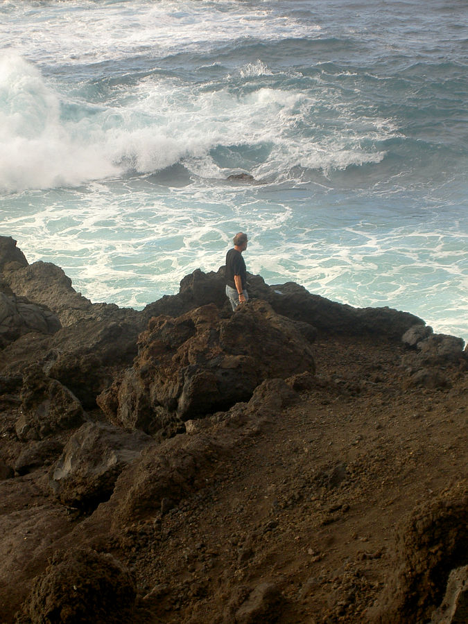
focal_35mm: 102
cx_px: 234
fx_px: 1839
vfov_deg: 19.3
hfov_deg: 14.5
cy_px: 312
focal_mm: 16.8
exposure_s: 1/100
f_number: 4.9
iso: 50
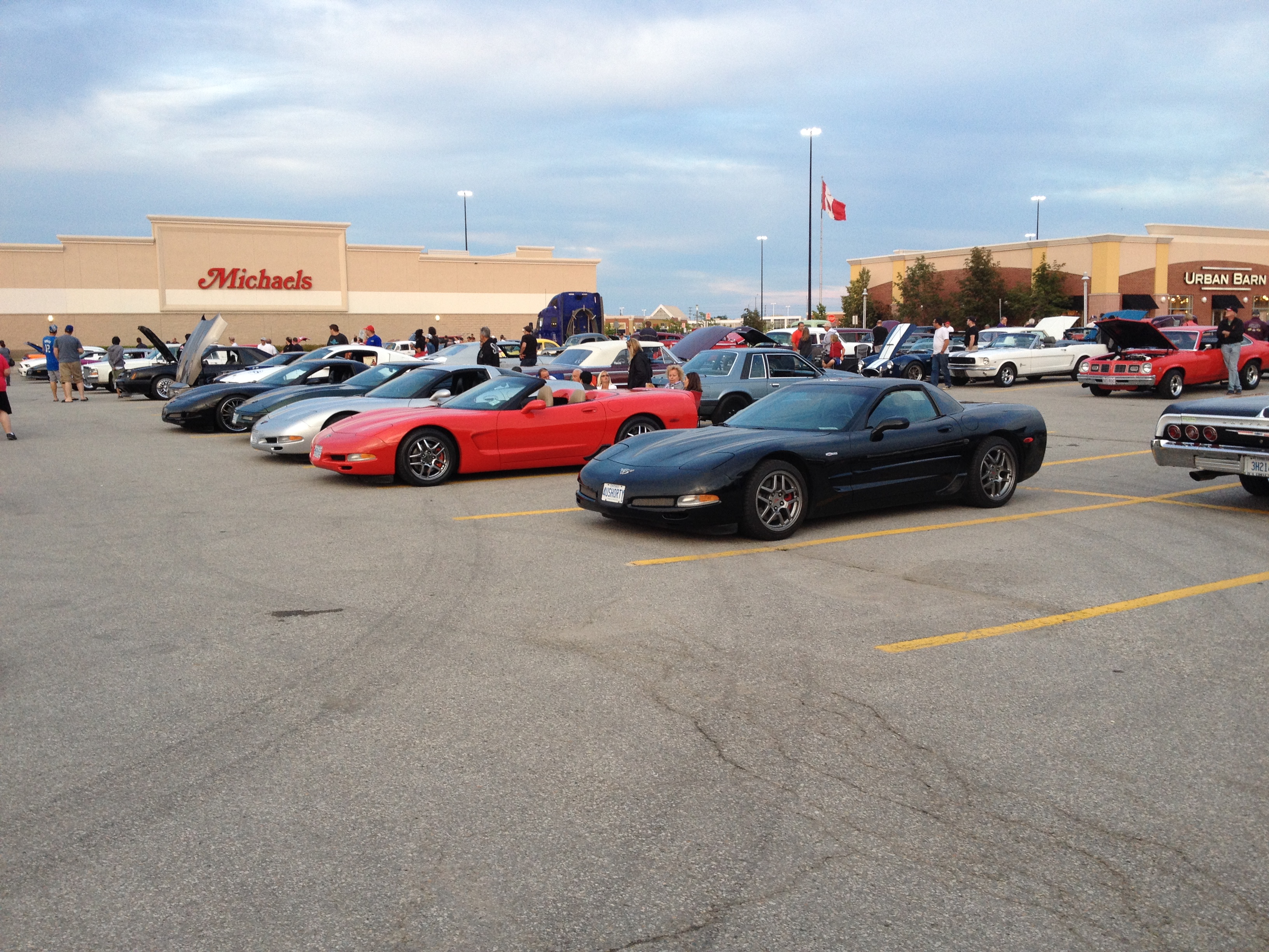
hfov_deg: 52.6
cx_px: 634
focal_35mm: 35
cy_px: 476
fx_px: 1283
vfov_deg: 40.7
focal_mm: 4.28
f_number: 2.4
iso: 64
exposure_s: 1/120
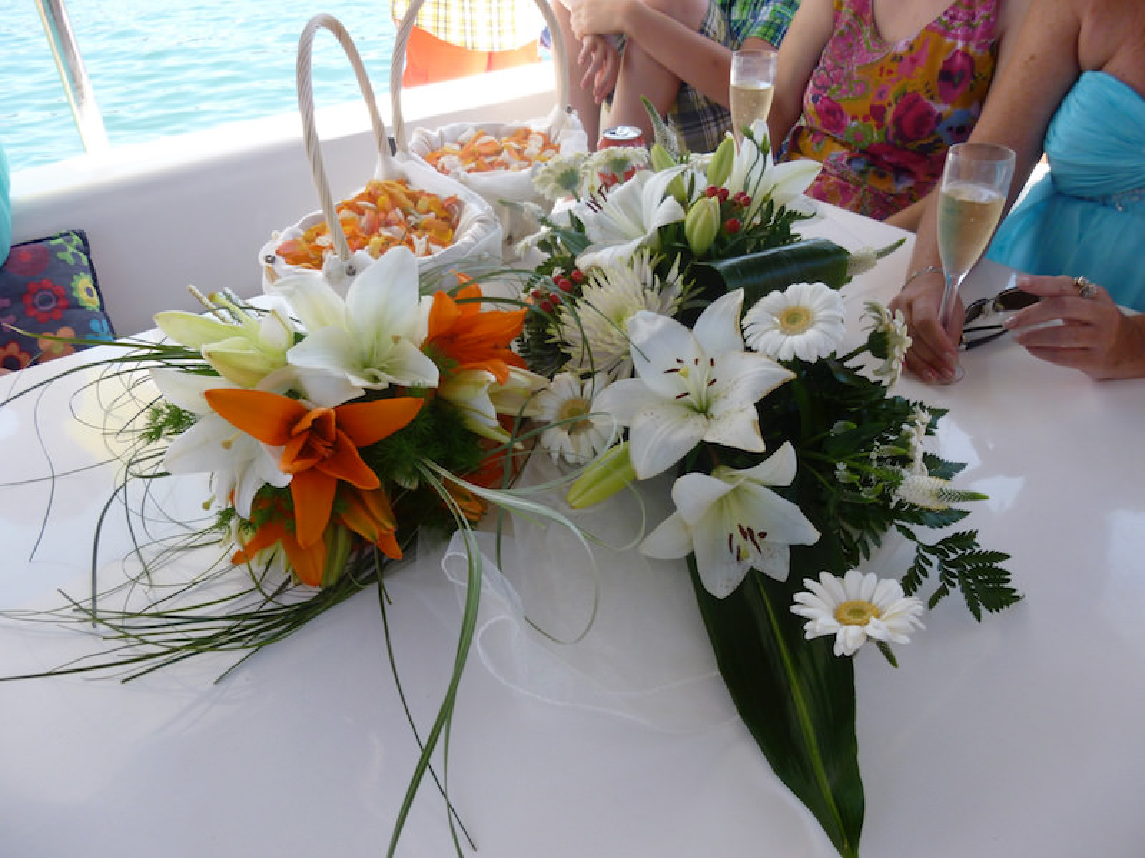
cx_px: 572
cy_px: 429
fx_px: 827
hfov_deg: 69.4
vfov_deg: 54.9
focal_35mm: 25
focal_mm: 4.5
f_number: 3.1
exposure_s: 1/160
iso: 100
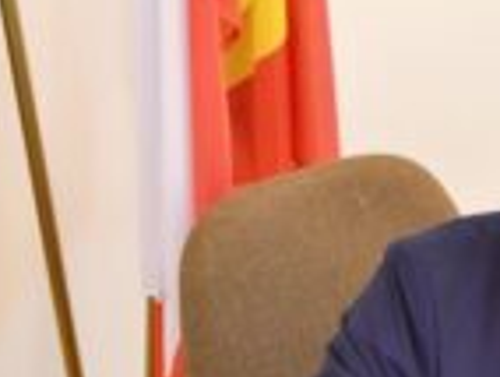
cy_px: 375
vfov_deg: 3.9
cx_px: 641
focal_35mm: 384
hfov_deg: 5.1
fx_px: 5556
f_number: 4.5
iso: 2000
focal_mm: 95
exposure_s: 1/50
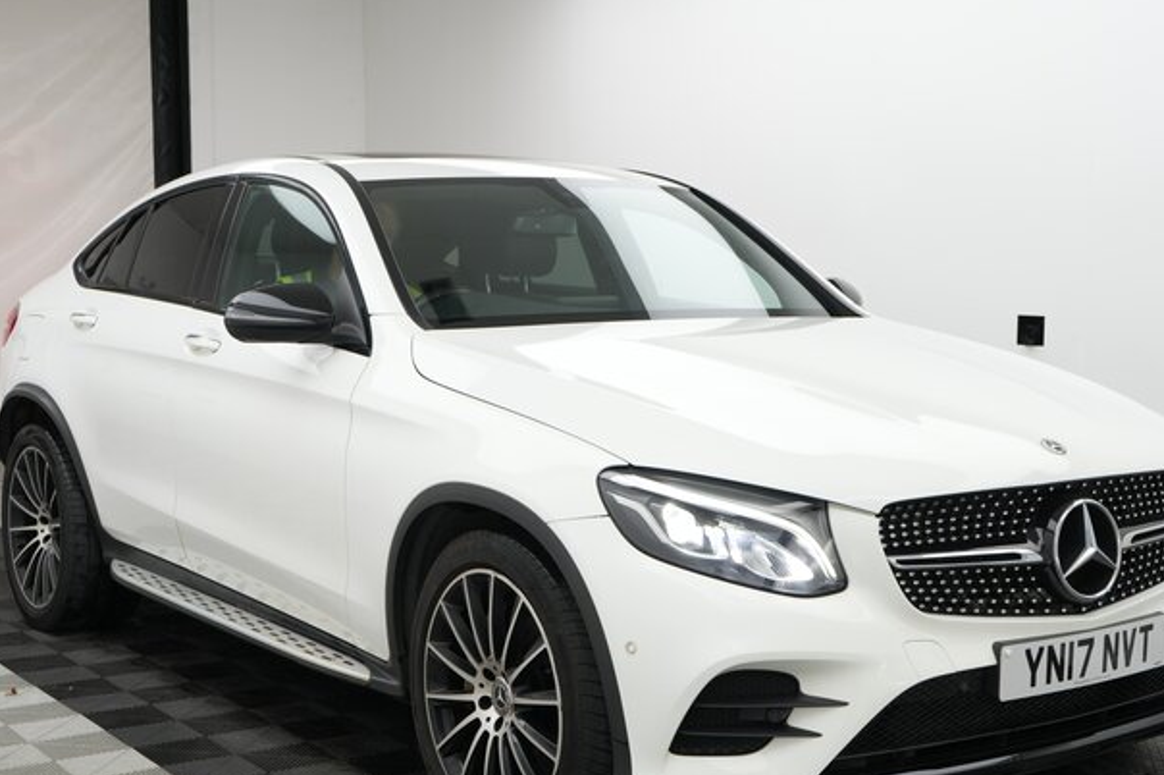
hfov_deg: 37.5
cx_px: 640
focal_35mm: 53
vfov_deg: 25.5
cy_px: 439
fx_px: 1713
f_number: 8
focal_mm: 40
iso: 400
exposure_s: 1/20
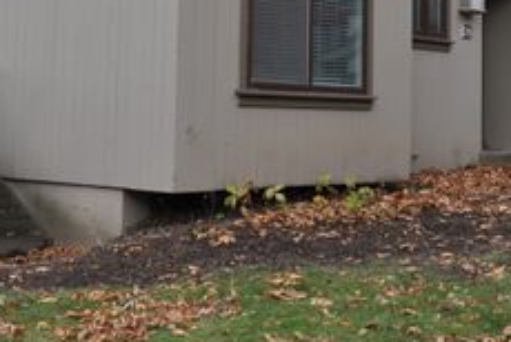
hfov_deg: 25.9
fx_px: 1109
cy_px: 20
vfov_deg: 17.2
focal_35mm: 78
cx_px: 229
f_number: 6.3
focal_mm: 24
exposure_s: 1/160
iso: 200
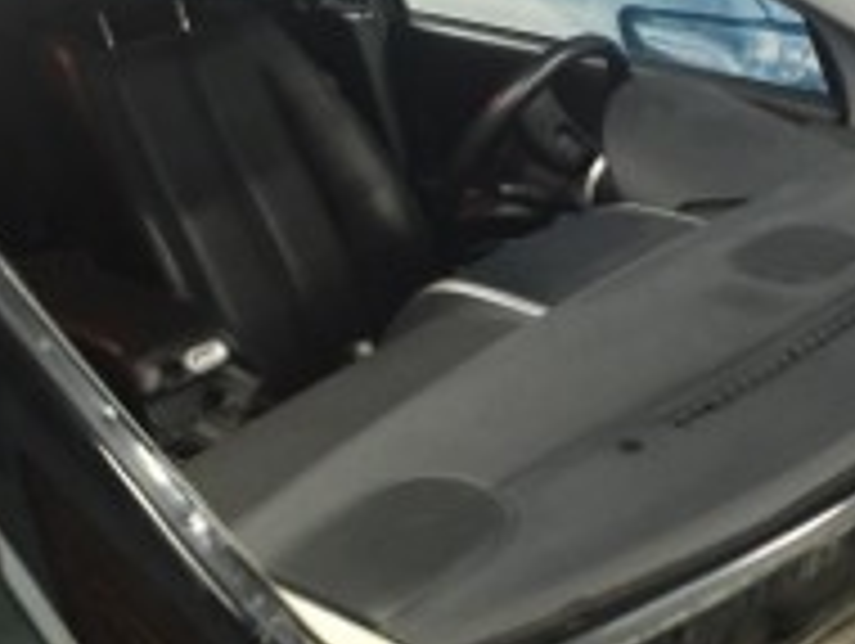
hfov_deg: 31.4
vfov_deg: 24.0
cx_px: 567
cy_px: 248
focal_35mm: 61
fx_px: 1509
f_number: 2.2
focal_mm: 4.15
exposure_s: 1/20
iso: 250
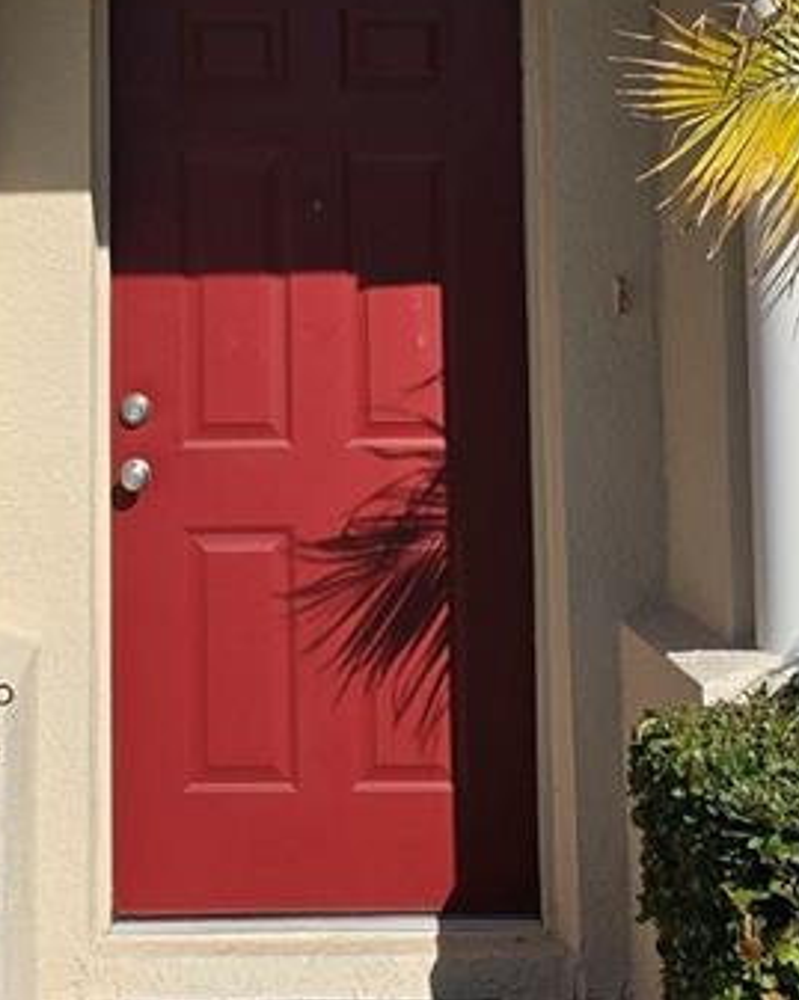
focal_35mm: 80
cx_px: 261
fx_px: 2368
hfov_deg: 19.1
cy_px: 128
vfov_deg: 23.3
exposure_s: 1/1597
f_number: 1.7
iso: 12
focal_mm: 6.3
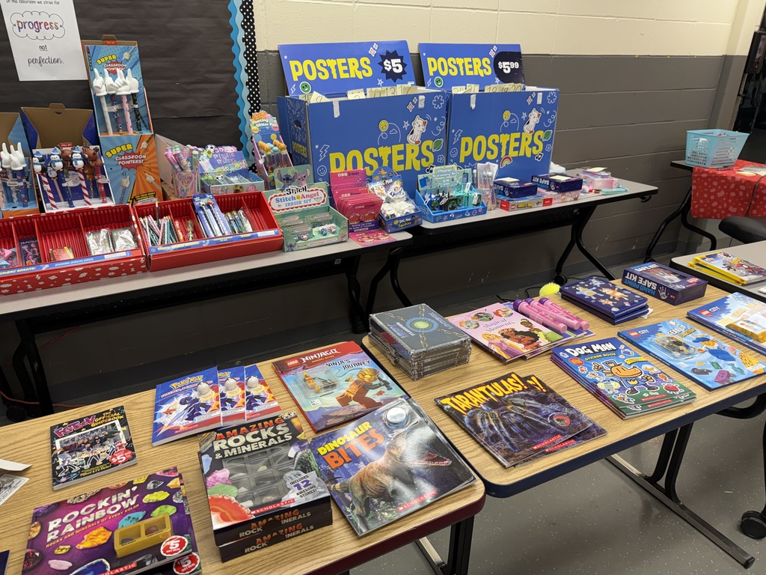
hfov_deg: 71.6
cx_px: 383
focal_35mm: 24
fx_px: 531
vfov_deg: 56.8
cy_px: 288
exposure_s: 1/120
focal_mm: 6.76
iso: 160
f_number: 1.78
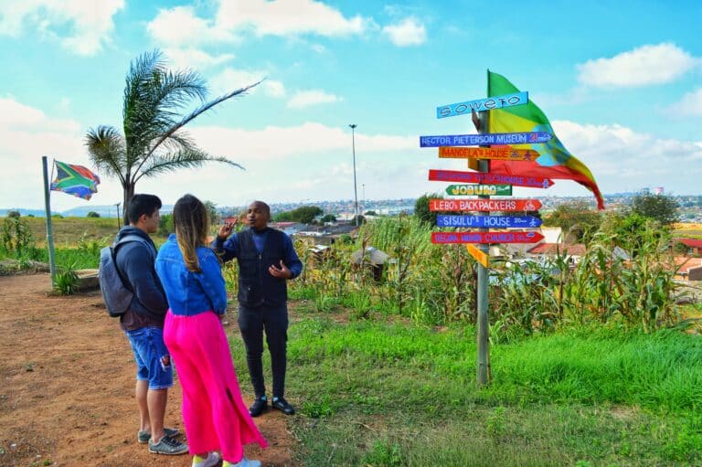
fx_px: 526
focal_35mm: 27
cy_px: 234
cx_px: 351
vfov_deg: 47.9
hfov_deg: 67.4
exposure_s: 1/200
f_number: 7.1
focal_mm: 18
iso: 100
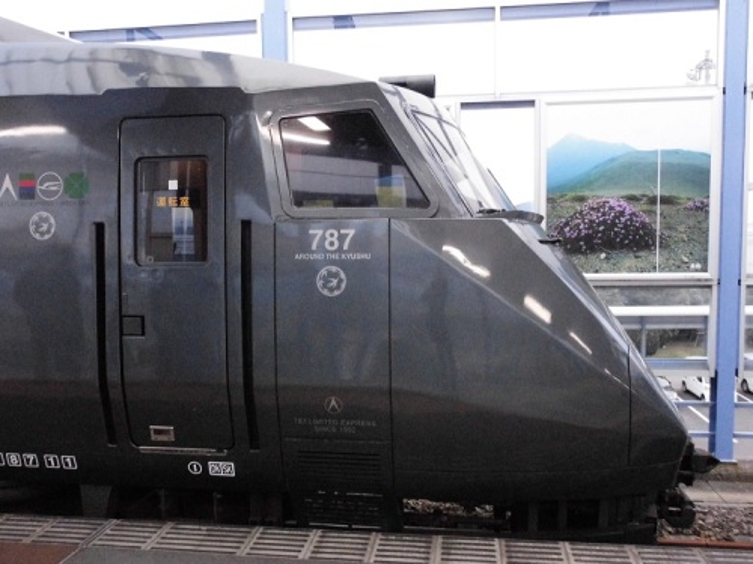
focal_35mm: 28
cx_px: 376
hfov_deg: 63.4
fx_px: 609
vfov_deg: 49.7
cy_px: 282
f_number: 3.2
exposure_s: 1/60
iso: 800
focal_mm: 4.99
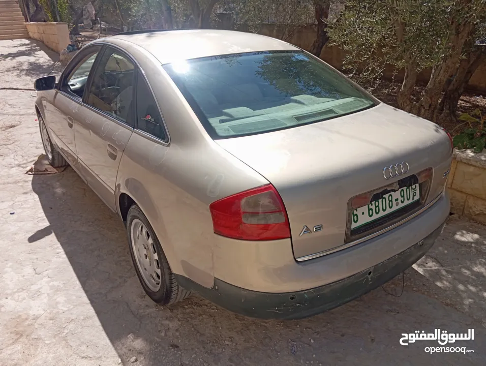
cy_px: 183
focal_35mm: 28
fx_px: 394
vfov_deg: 49.9
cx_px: 243
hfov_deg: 63.4
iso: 56
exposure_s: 1/720
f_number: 1.8
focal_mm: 4.22
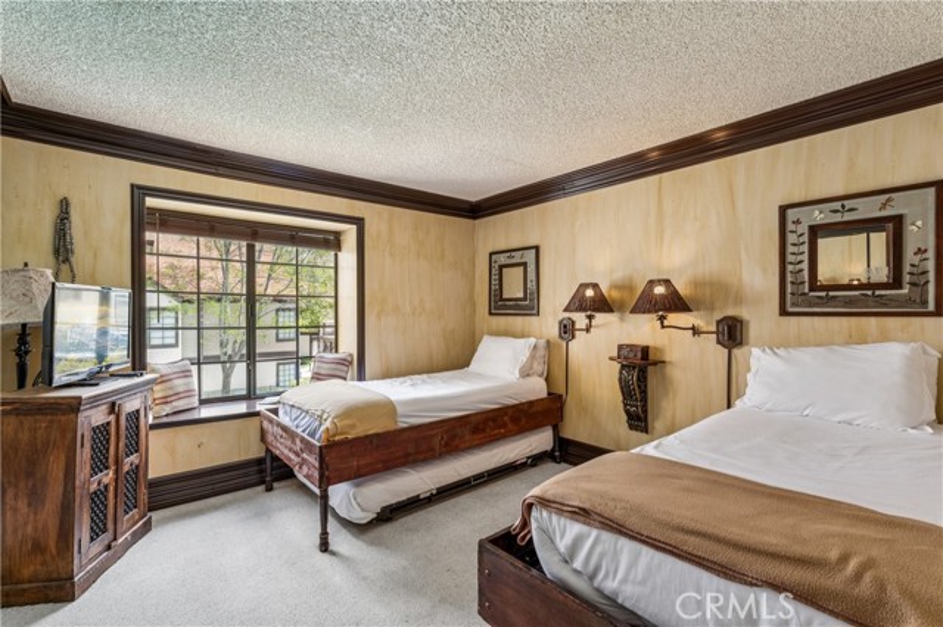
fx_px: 429
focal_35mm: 16
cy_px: 314
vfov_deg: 72.3
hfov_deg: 95.4
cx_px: 472
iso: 100
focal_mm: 16.4
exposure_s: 1/4
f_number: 13
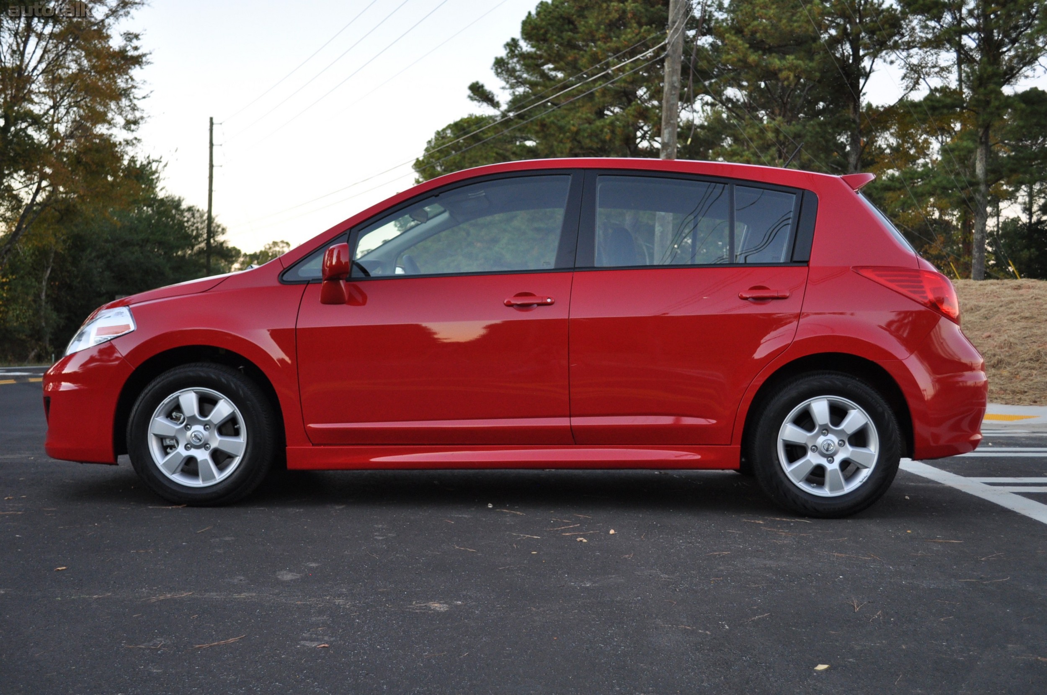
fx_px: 1220
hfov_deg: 46.4
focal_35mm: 42
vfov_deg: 31.8
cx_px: 524
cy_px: 348
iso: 640
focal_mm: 28
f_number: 4.5
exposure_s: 1/60
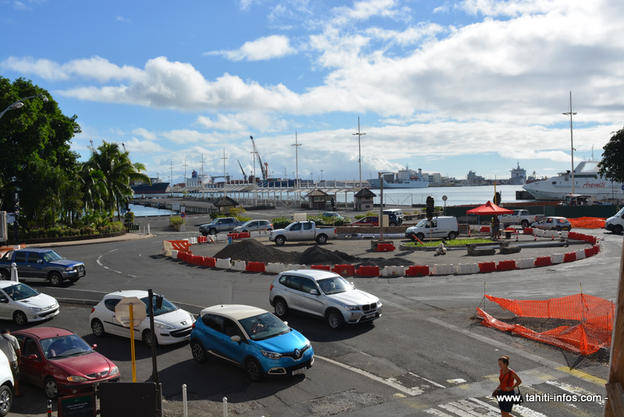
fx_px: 624
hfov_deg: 53.1
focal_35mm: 36
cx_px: 312
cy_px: 208
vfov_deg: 36.9
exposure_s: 1/320
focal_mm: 24
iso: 100
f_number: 9
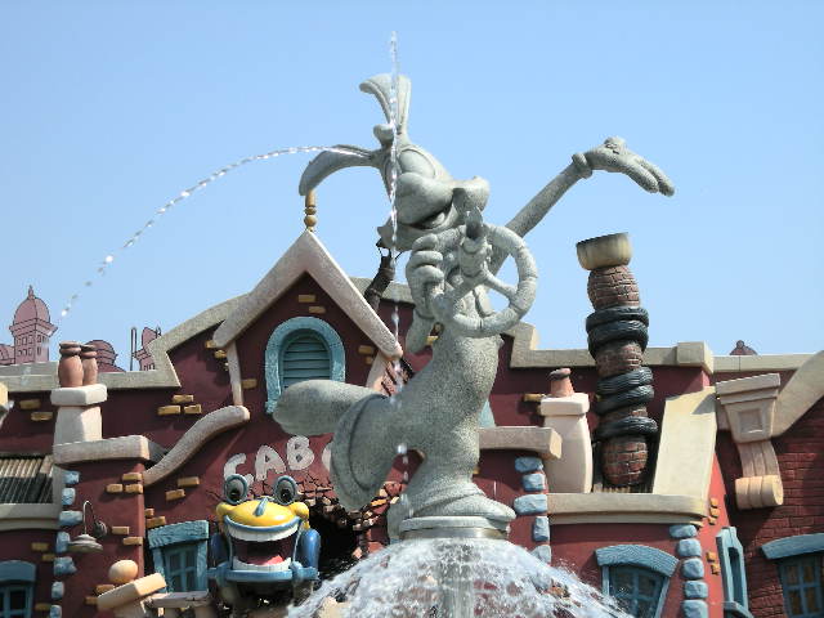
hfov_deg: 18.7
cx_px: 412
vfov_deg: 14.1
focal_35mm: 105
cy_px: 309
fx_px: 2499
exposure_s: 1/340
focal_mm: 17.1
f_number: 4.7
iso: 50
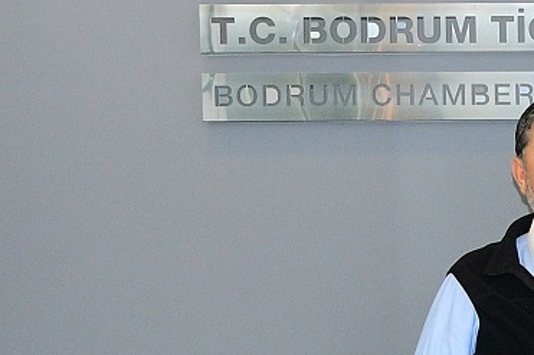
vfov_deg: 11.7
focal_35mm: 114
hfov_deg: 16.9
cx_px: 688
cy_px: 456
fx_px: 1690
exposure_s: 1/125
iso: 1250
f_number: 6.3
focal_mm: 22
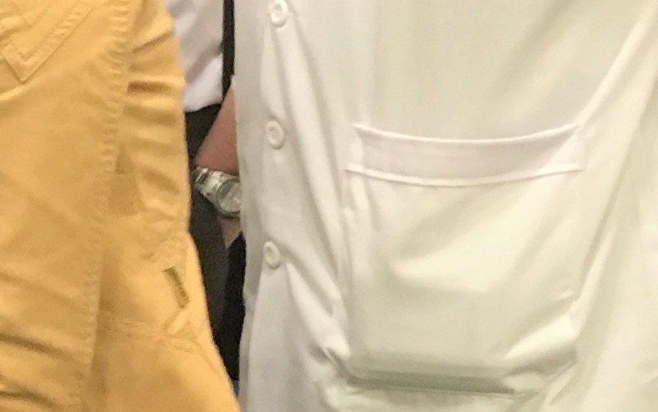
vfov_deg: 8.9
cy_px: 337
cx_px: -703
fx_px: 2636
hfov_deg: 12.4
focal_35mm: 147
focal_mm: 4.15
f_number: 2.2
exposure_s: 1/33
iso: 160
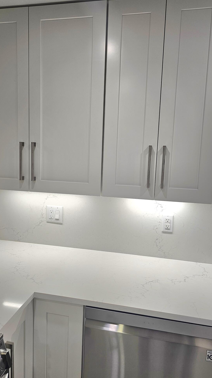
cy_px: 185
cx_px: 102
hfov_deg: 44.4
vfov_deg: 71.9
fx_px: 260
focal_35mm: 26
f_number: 1.7
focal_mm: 6.3
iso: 32
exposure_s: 1/120
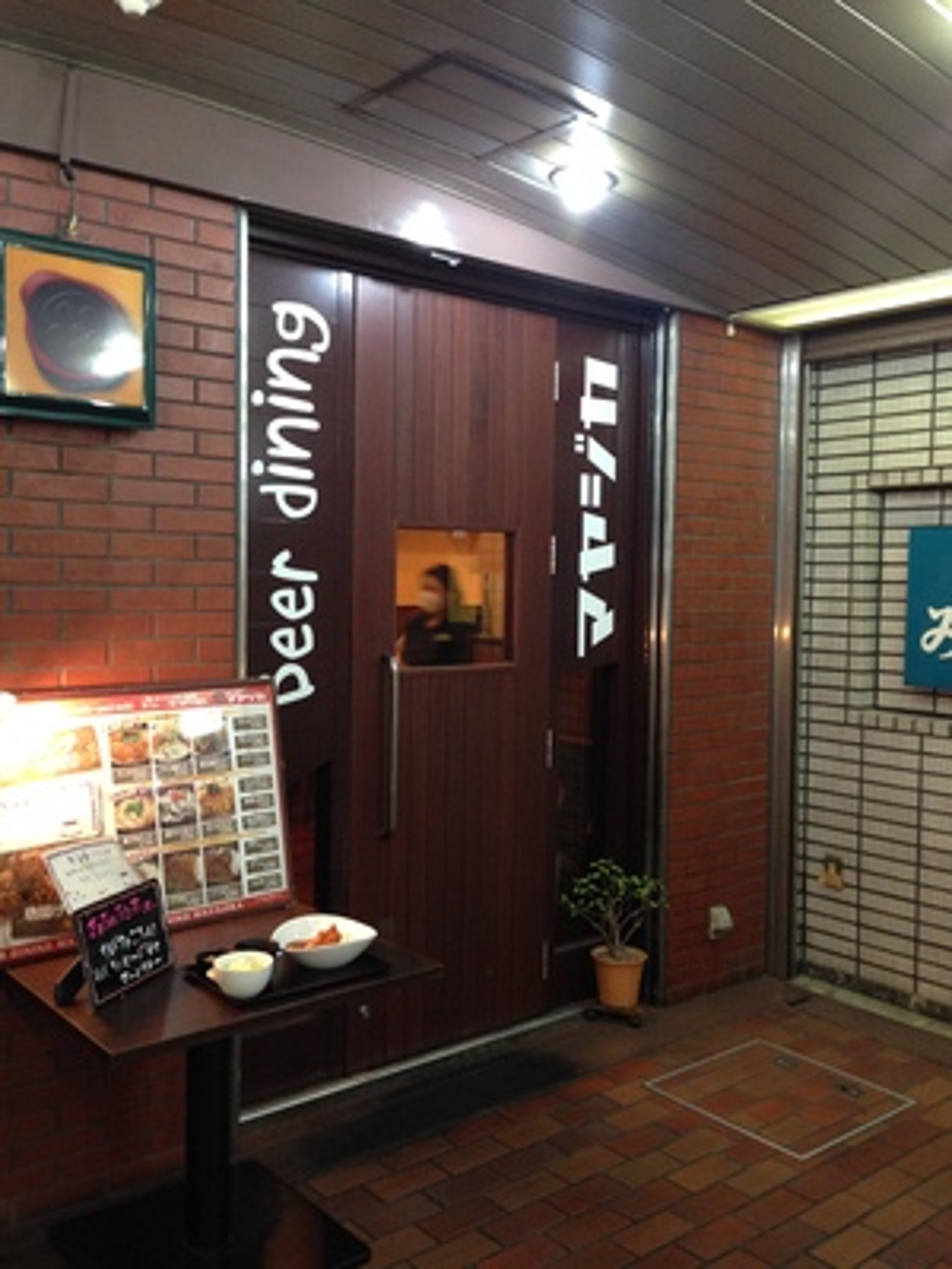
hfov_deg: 42.9
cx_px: 476
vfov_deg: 55.4
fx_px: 1210
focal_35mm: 33
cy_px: 634
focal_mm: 4.12
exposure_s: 1/20
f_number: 2.4
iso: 200
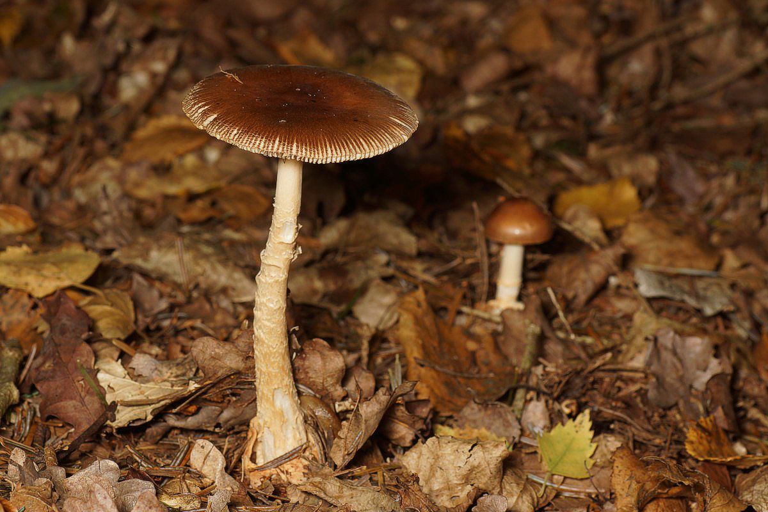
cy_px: 256
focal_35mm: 135
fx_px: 2880
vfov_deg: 10.2
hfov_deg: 15.2
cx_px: 384
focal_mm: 90
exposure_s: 1/60
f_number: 10
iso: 100
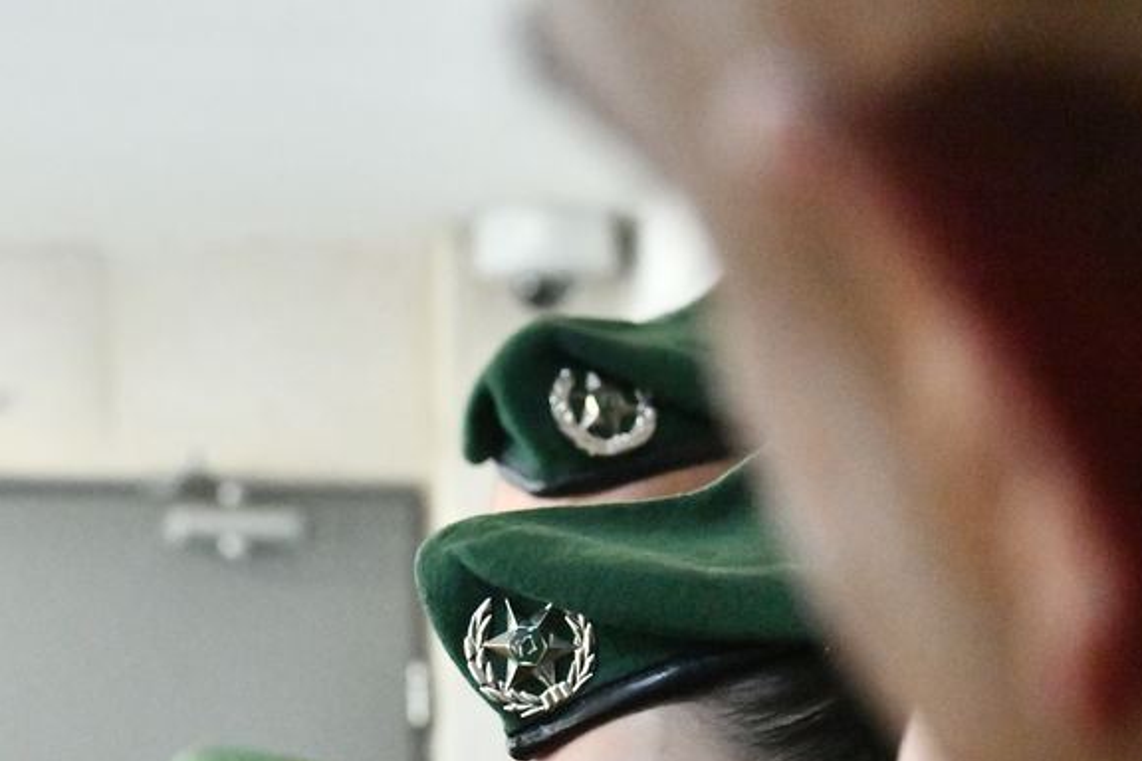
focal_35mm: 170
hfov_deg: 12.1
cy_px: 909
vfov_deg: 8.0
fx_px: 5392
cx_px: 466
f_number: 7.1
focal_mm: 70
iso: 16000
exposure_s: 1/640
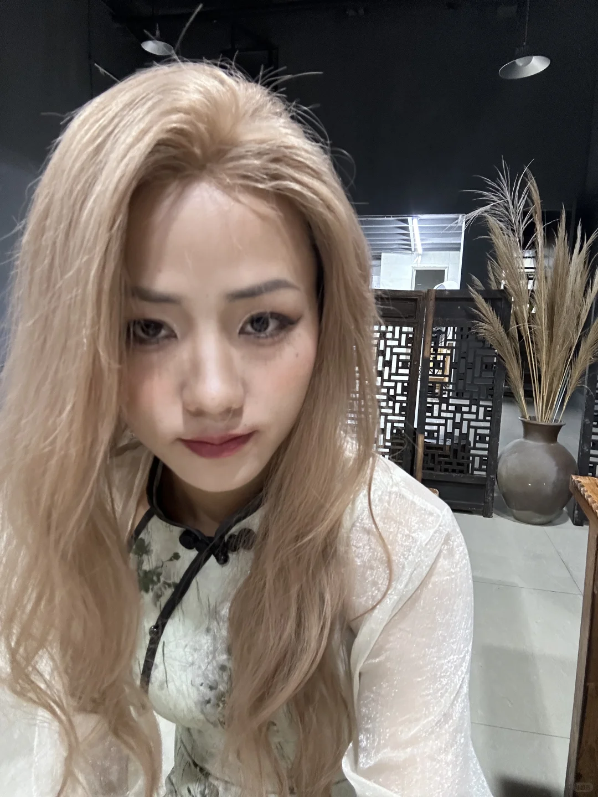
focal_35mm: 23
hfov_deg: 58.9
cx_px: 299
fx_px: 530
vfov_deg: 73.9
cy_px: 398
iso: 320
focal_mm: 2.69
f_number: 1.9
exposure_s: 1/33
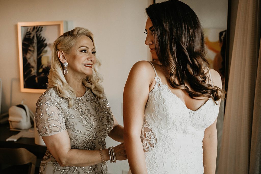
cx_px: 130
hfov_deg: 44.5
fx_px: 319
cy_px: 87
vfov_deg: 30.5
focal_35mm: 44
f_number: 3.2
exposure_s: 1/160
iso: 2500
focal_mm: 44
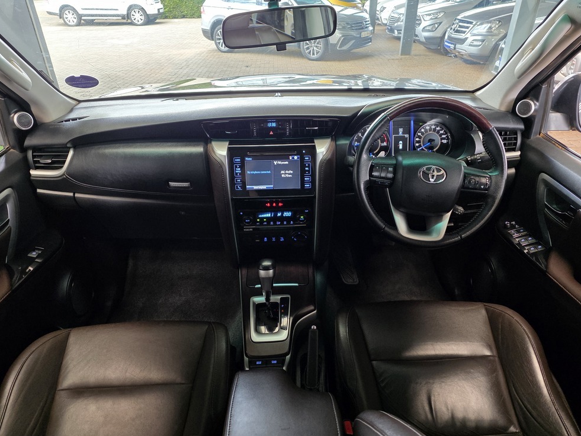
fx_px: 403
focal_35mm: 24
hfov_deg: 71.6
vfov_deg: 56.8
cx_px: 293
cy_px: 217
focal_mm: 6.25
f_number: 1.7
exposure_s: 1/100
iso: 250
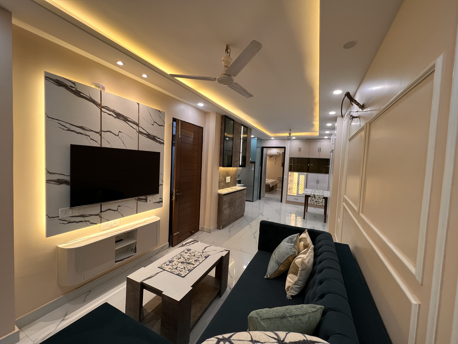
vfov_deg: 89.9
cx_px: 229
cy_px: 172
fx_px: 172
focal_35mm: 13
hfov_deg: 106.2
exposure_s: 1/100
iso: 160
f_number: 1.8
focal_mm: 1.57
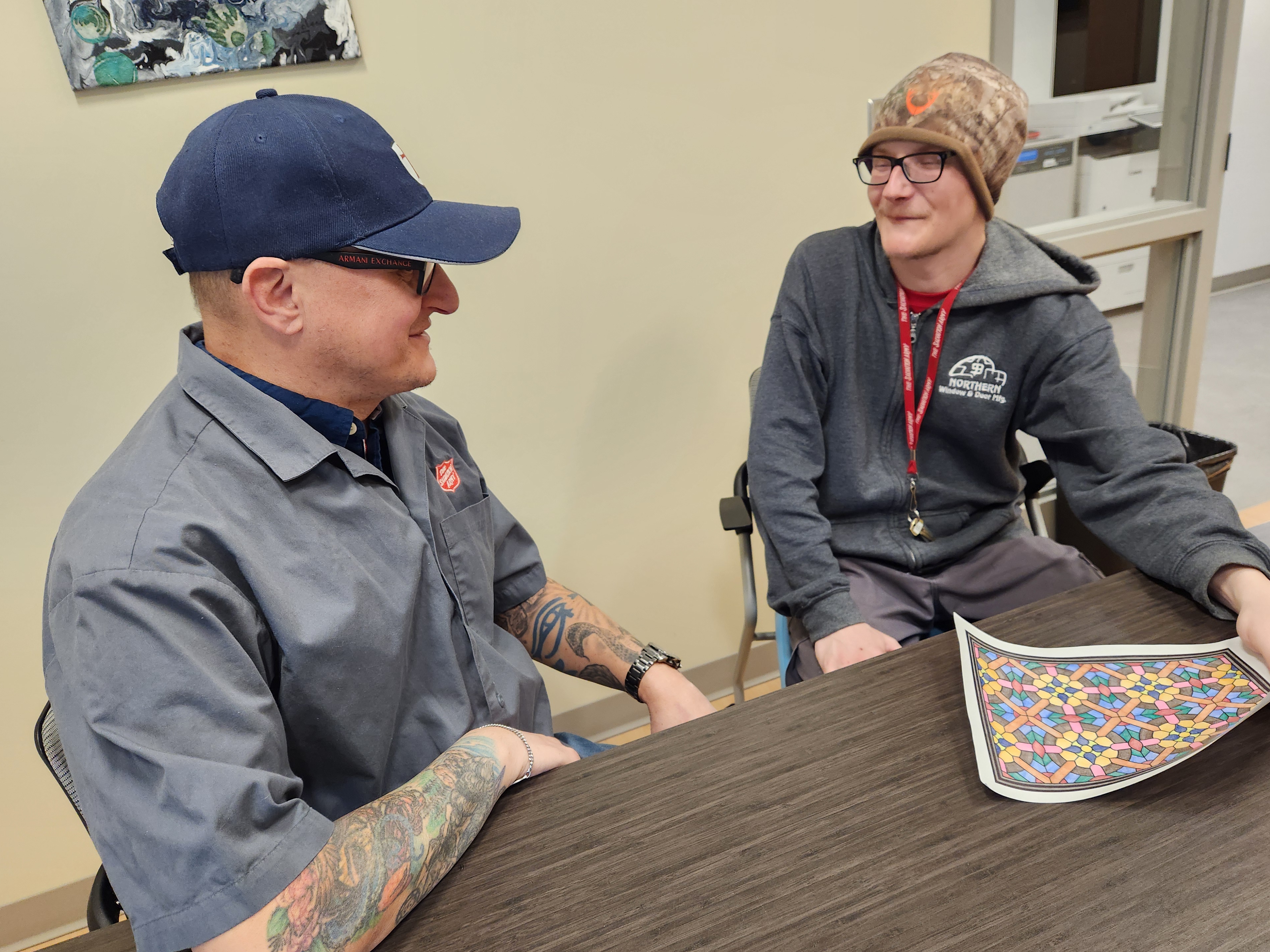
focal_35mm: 24
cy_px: 496
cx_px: 645
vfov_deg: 56.8
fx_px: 881
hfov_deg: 71.6
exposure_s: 1/120
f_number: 1.8
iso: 200
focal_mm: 5.4
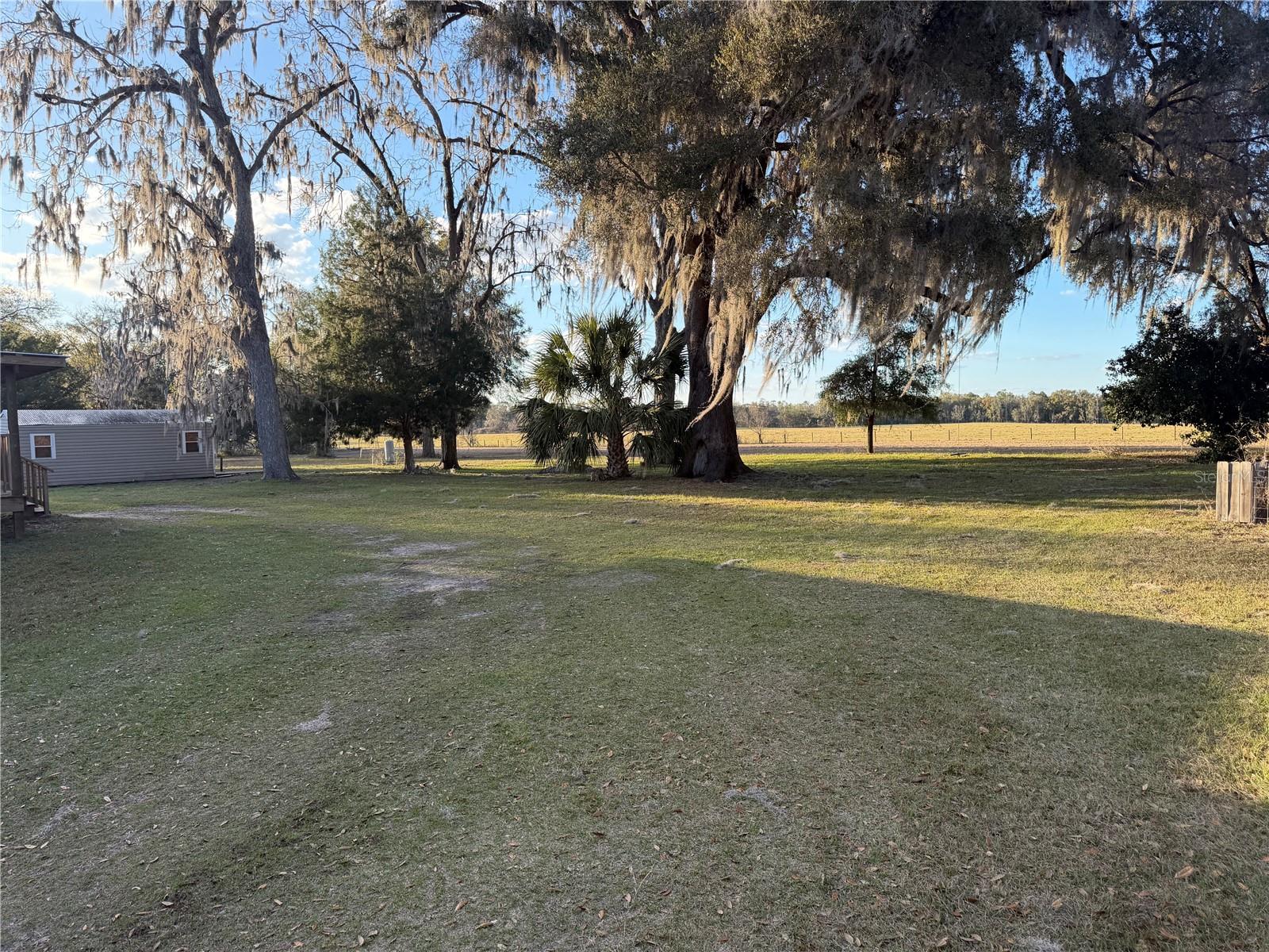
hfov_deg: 71.6
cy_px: 476
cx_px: 634
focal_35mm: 24
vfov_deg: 56.8
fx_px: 880
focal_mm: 6.76
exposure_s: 1/1122
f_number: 1.78
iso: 100
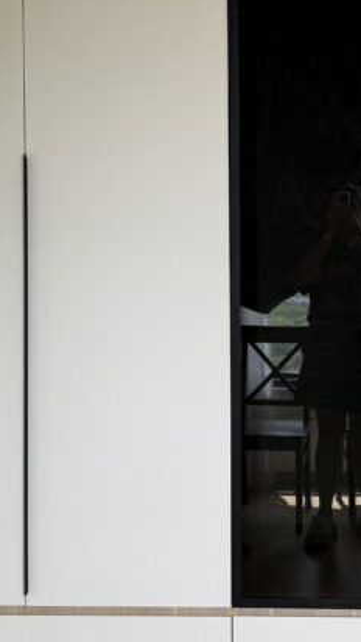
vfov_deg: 32.0
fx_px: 1105
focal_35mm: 65
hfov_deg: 18.4
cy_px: 193
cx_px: 294
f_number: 1.78
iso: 64
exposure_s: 1/121
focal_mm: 6.76
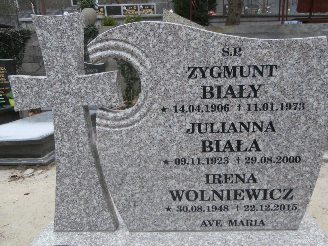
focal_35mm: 26
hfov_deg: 67.2
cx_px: 177
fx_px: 246
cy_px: 119
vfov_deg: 53.1
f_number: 3
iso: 160
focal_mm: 4.2
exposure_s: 1/30
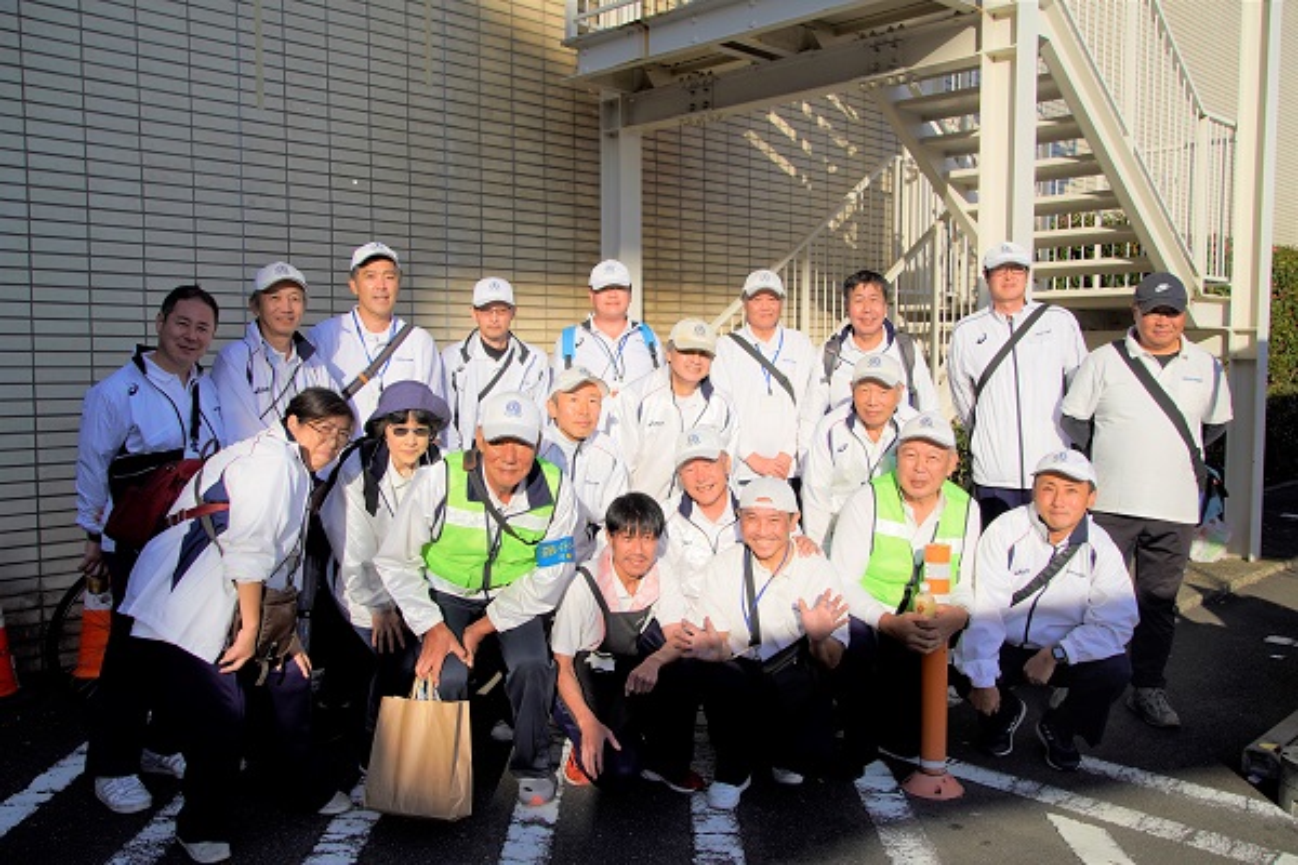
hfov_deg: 59.5
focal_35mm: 32
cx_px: 649
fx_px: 1136
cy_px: 432
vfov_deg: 41.7
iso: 100
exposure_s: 1/1000
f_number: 5
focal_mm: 21
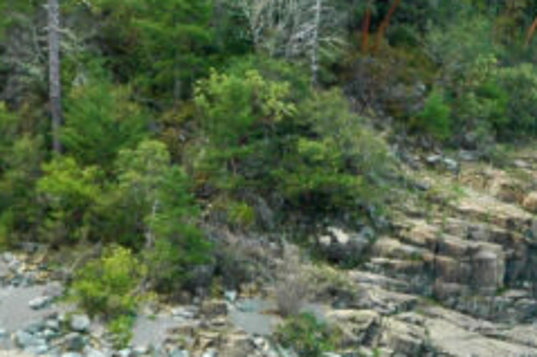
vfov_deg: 4.3
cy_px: 109
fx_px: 4785
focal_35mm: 321
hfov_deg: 6.4
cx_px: 317
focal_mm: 50
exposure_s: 1/50
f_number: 4.5
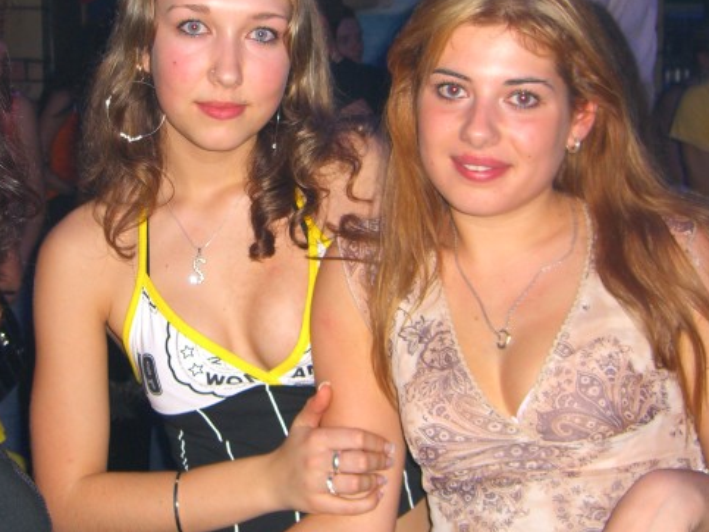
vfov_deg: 23.2
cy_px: 197
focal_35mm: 63
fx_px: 1290
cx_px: 223
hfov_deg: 30.5
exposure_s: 1/60
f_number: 2.8
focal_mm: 7.9
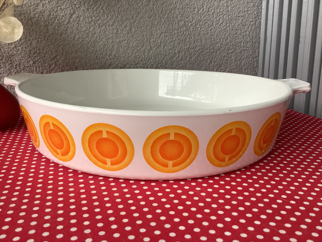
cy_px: 121
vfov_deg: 45.4
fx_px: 288
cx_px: 161
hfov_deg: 58.4
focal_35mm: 31
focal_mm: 3.3
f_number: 2.4
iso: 80
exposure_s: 1/60
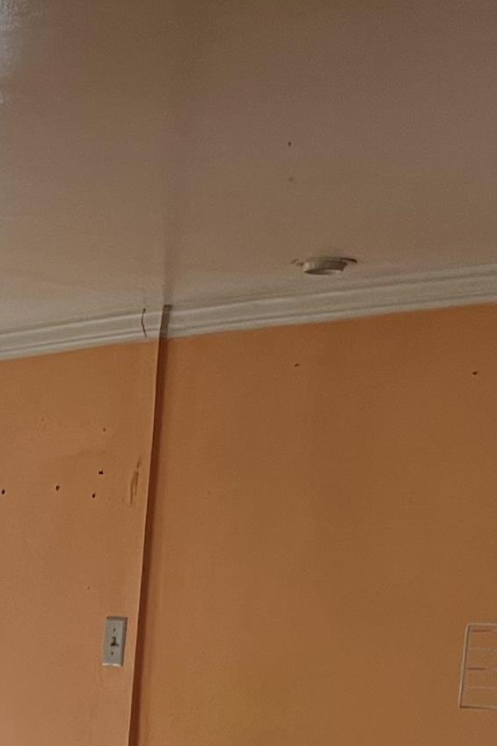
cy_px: 982
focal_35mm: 98
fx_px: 2030
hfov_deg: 12.9
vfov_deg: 19.2
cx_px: -325
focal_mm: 5.1
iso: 160
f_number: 1.6
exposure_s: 1/60
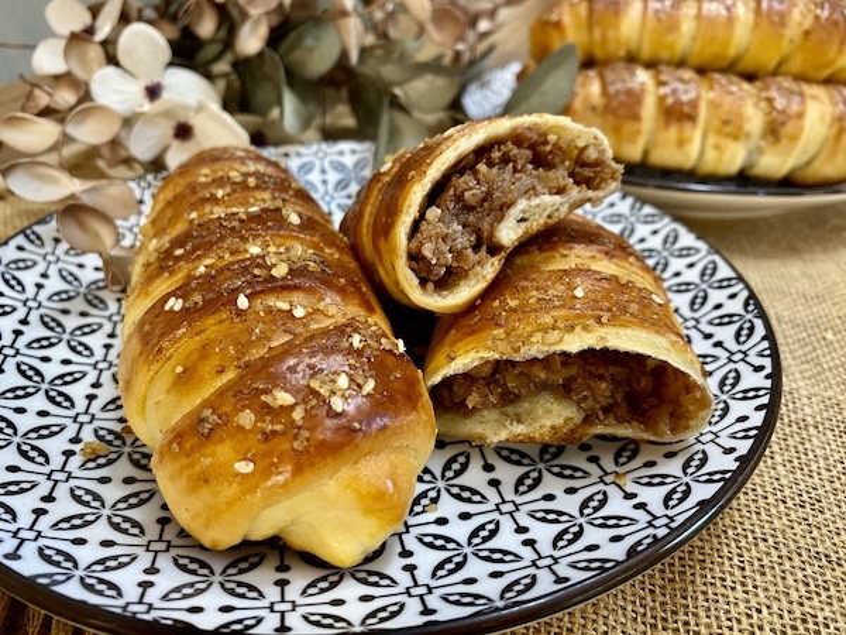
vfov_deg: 54.9
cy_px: 318
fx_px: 611
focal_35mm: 25
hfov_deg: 69.4
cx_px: 423
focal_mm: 4.25
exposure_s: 1/50
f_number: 1.8
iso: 200
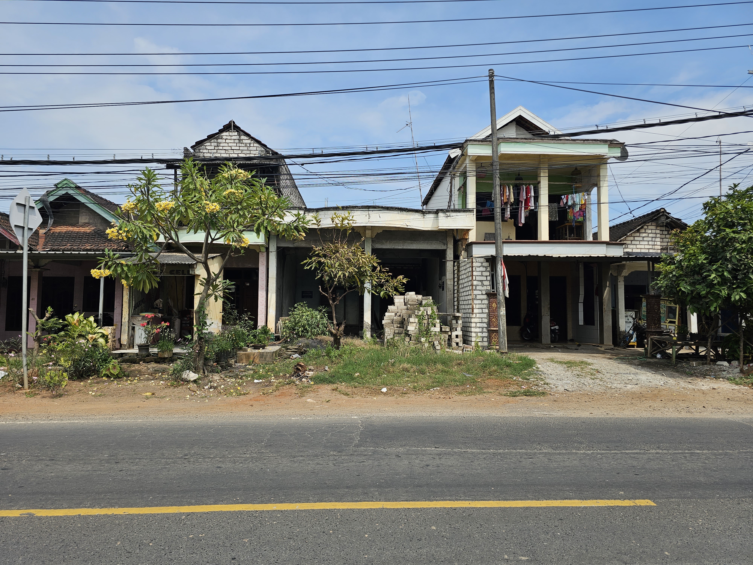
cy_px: 282
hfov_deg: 73.9
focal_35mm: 23
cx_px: 376
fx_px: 500
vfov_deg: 58.9
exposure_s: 1/799
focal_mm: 6.3
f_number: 1.7
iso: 10
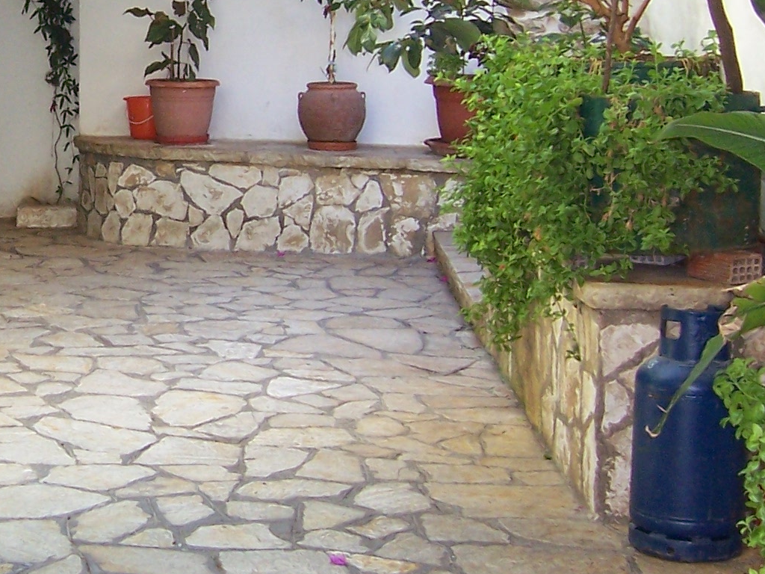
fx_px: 1989
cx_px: 16
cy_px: 149
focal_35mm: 90
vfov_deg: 16.3
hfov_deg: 21.1
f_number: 3
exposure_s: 1/90
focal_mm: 6
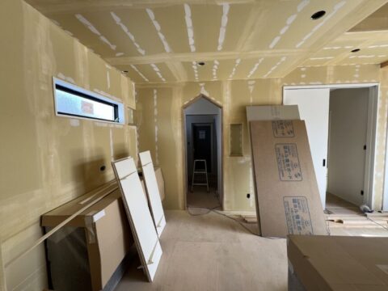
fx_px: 146
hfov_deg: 106.2
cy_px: 146
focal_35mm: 13
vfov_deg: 89.9
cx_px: 194
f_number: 1.8
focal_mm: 1.57
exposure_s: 1/99
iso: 64
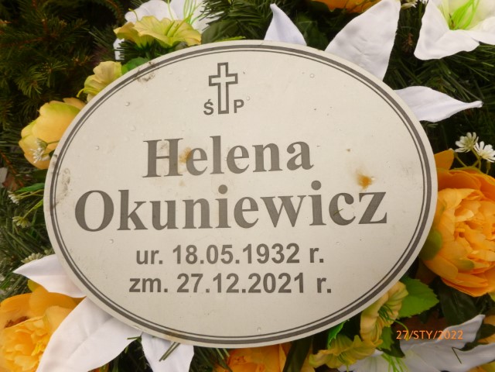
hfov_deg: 63.4
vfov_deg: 49.7
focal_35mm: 28
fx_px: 400
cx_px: 248
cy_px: 186
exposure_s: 1/200
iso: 200
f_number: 3.3
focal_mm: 5
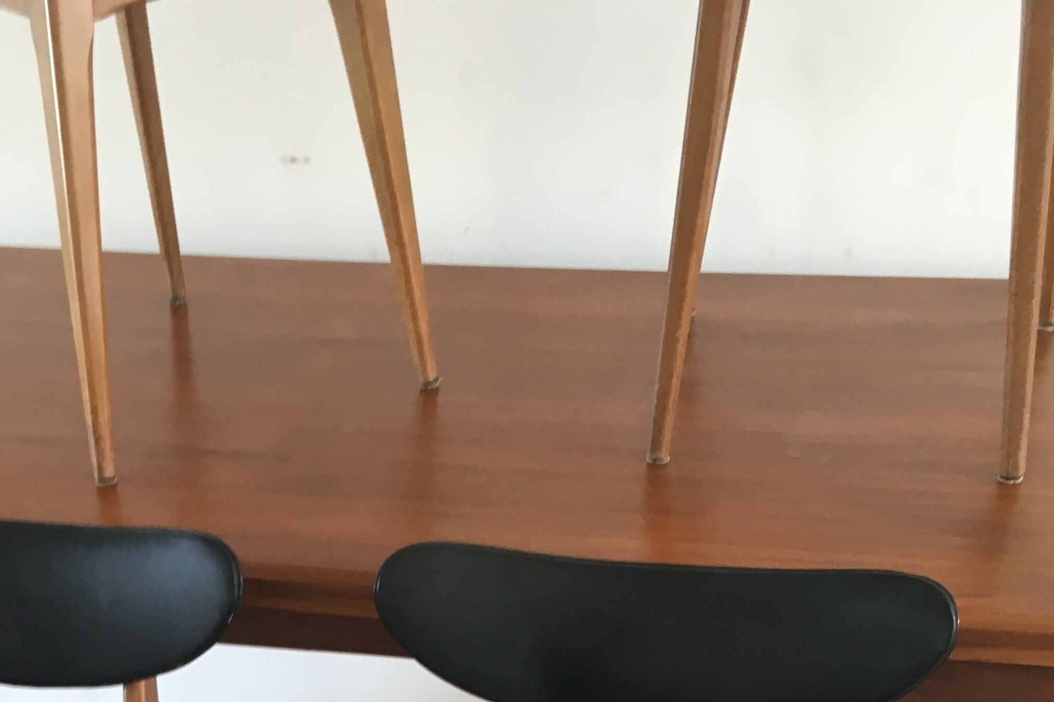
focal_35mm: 60
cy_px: 1023
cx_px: 383
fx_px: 1756
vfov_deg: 19.9
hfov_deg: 33.2
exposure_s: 1/33
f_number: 2.2
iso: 80
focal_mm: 4.15
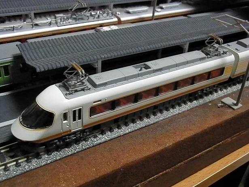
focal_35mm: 41
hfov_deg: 45.8
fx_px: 295
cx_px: 124
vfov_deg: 35.1
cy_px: 94
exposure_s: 1/100
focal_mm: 7.3
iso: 3200
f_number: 3.9
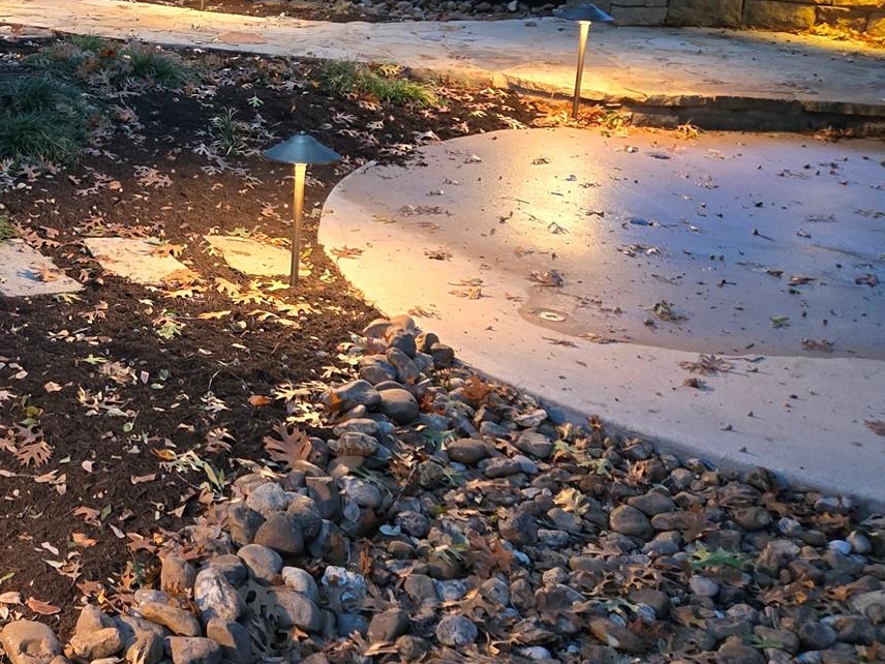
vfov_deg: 26.2
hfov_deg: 31.8
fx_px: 1406
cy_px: 171
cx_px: -34
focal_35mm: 55
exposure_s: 1/60
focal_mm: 5.4
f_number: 1.8
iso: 1600
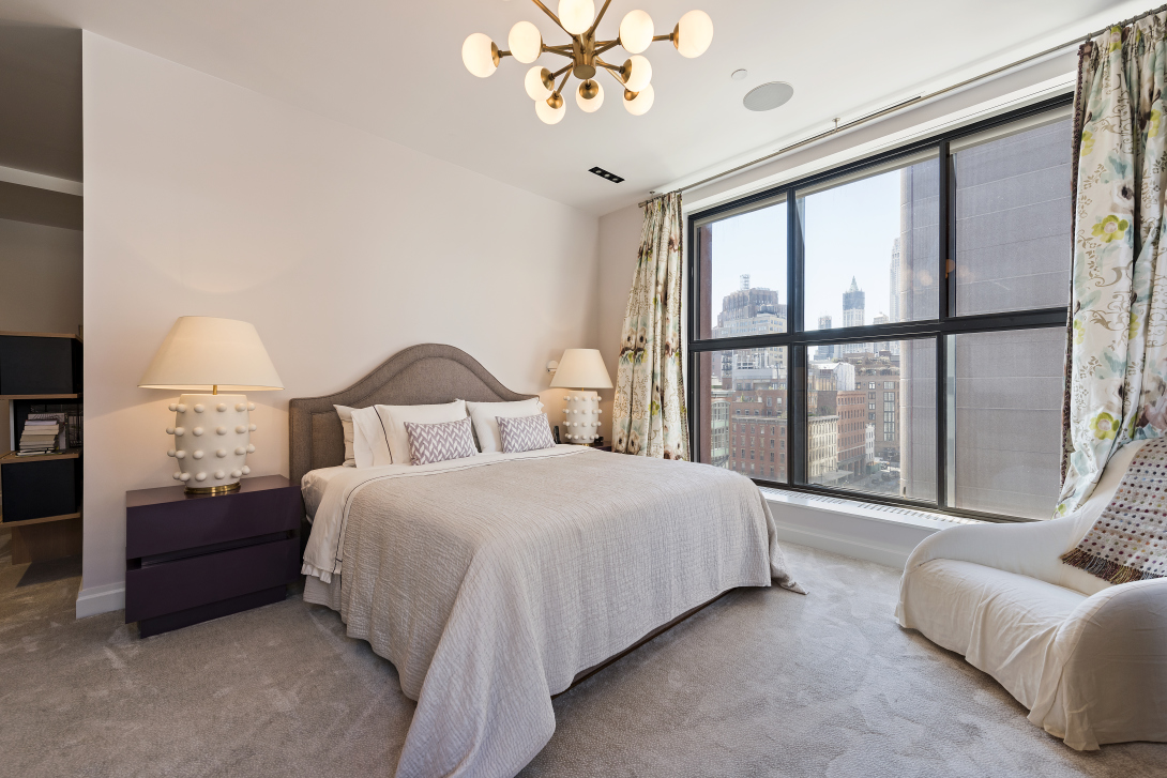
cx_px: 584
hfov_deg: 104.2
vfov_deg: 81.2
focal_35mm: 14
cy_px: 389
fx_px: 454
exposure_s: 1/15
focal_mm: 14
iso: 200
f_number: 8
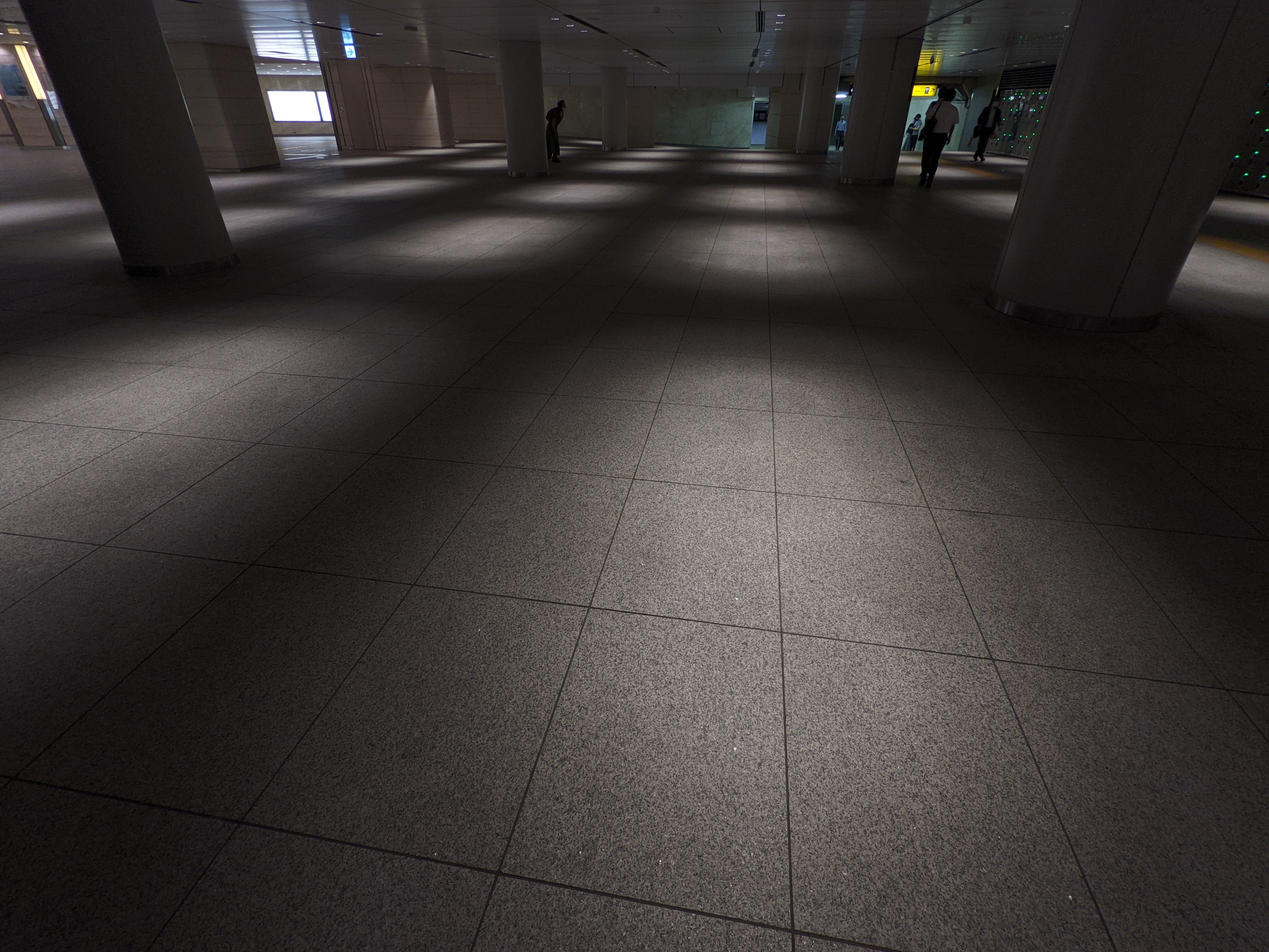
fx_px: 587
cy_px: 476
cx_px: 634
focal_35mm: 16
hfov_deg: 94.5
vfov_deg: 78.1
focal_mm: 2.22
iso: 253
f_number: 2.2
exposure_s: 1/120
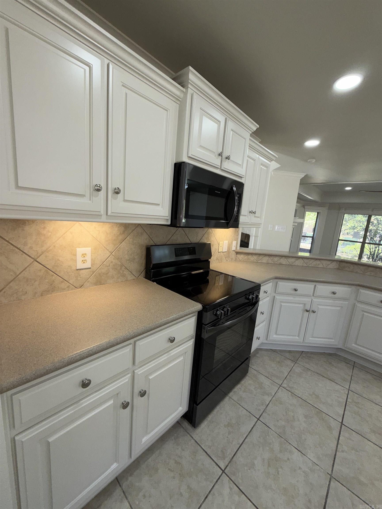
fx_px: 206
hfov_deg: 85.7
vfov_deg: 102.1
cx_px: 191
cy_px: 254
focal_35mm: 14
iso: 50
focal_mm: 2.22
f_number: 2.2
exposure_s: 1/120
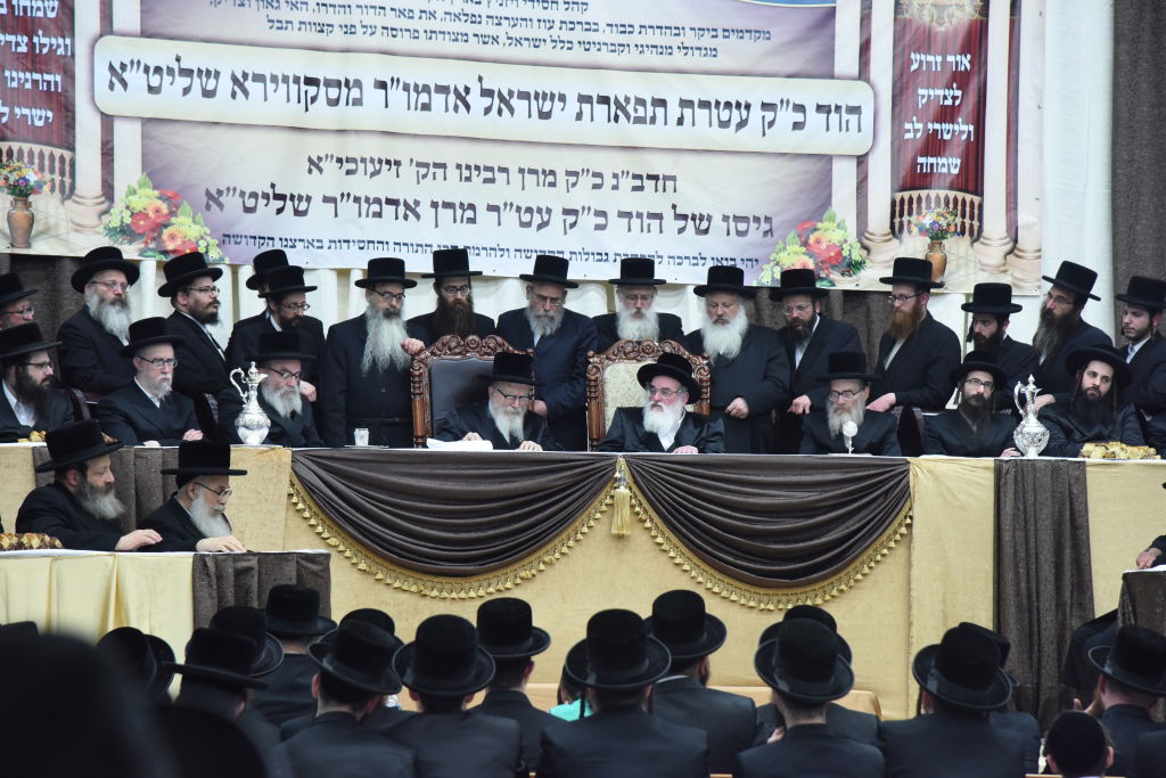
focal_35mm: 120
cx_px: 583
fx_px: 3887
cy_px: 389
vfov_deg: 11.4
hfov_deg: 17.1
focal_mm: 120
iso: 2500
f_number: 5.6
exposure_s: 1/100
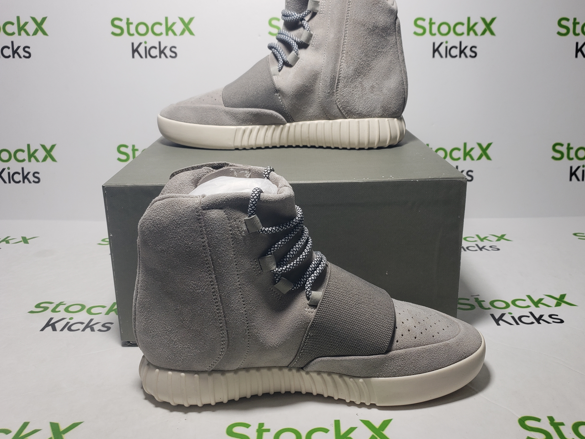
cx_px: 320
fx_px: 507
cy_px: 194
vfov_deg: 46.7
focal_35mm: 30
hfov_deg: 59.9
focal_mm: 4.3
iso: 50
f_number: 1.5
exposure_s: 1/437
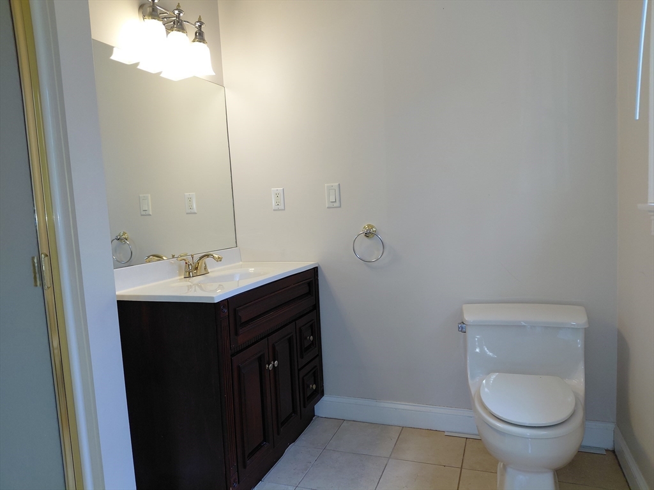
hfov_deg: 69.4
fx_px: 472
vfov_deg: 54.9
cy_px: 245
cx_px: 327
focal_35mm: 25
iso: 200
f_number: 1.8
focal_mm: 4.69
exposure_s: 1/120
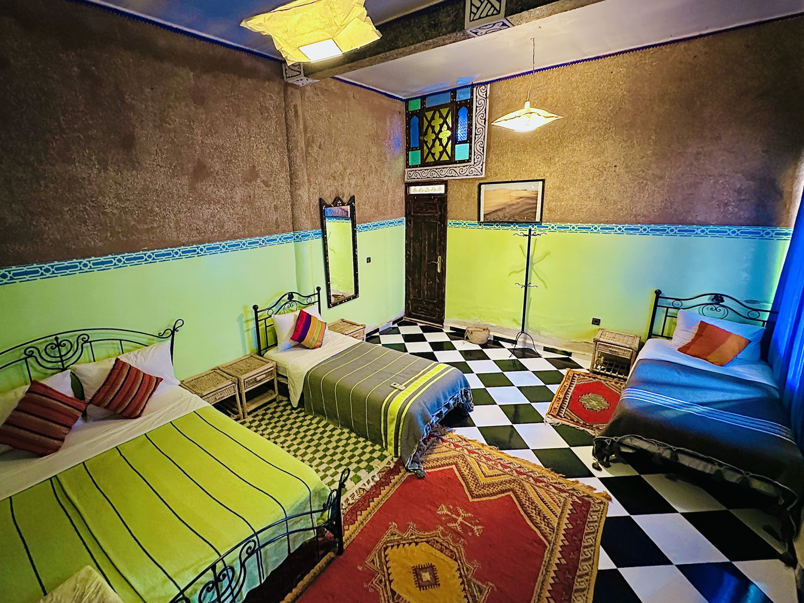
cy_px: 292
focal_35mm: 16
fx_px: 372
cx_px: 359
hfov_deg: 94.2
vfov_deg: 78.1
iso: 1000
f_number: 2.2
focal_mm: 2.22
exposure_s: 1/34
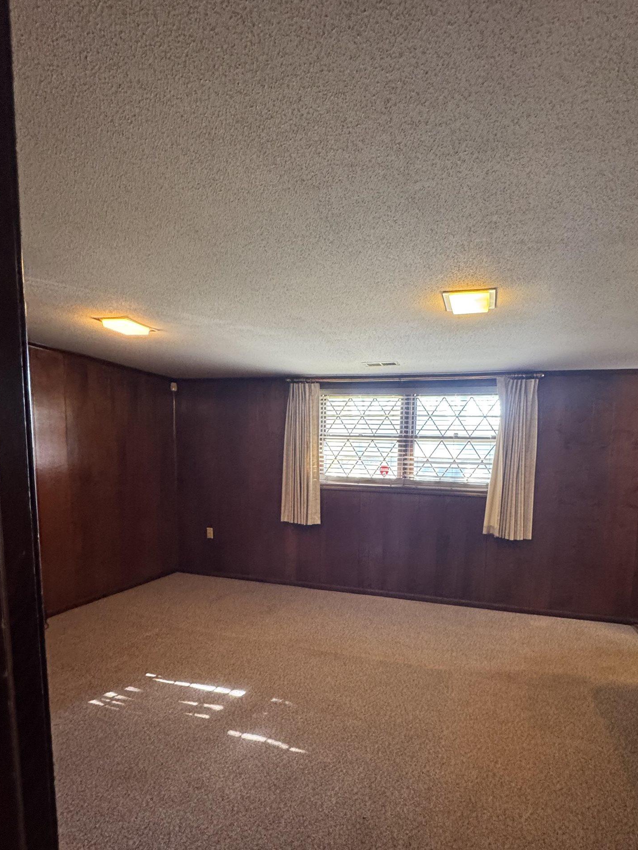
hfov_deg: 74.1
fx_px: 418
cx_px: 376
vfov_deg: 90.0
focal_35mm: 17
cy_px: 506
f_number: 2.2
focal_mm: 2.22
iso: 400
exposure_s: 1/60
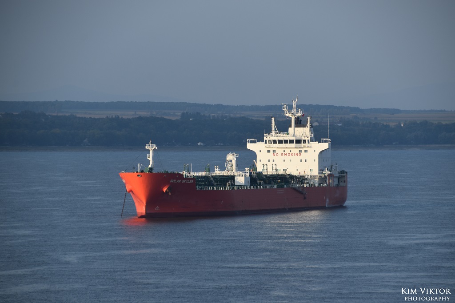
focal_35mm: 128
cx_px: 228
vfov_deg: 10.7
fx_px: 1611
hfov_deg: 16.1
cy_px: 152
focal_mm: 85
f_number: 6.3
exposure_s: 1/640
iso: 200
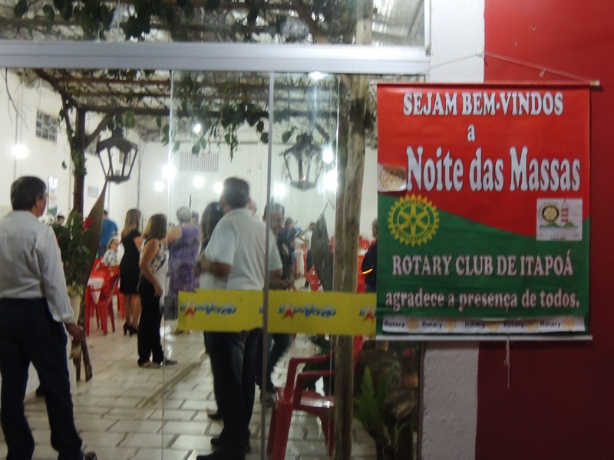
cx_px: 307
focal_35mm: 43
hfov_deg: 43.9
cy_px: 230
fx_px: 763
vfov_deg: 33.6
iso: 720
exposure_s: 1/13
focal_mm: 7.6
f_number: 3.4
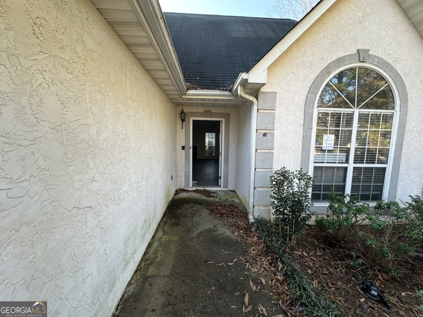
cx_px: 212
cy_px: 158
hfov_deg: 102.1
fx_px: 171
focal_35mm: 14
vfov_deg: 85.7
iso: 40
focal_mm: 2.22
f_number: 2.2
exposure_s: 1/120
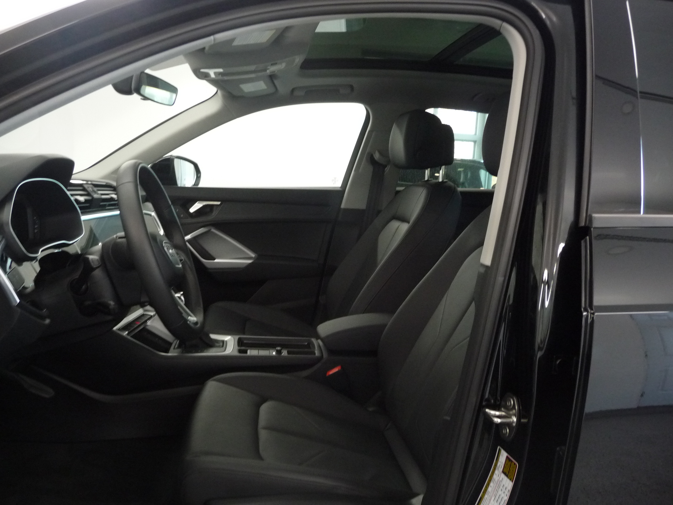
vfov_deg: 49.7
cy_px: 252
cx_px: 336
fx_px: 544
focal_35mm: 28
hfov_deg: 63.4
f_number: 3.3
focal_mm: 4.7
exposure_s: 1/30
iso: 320
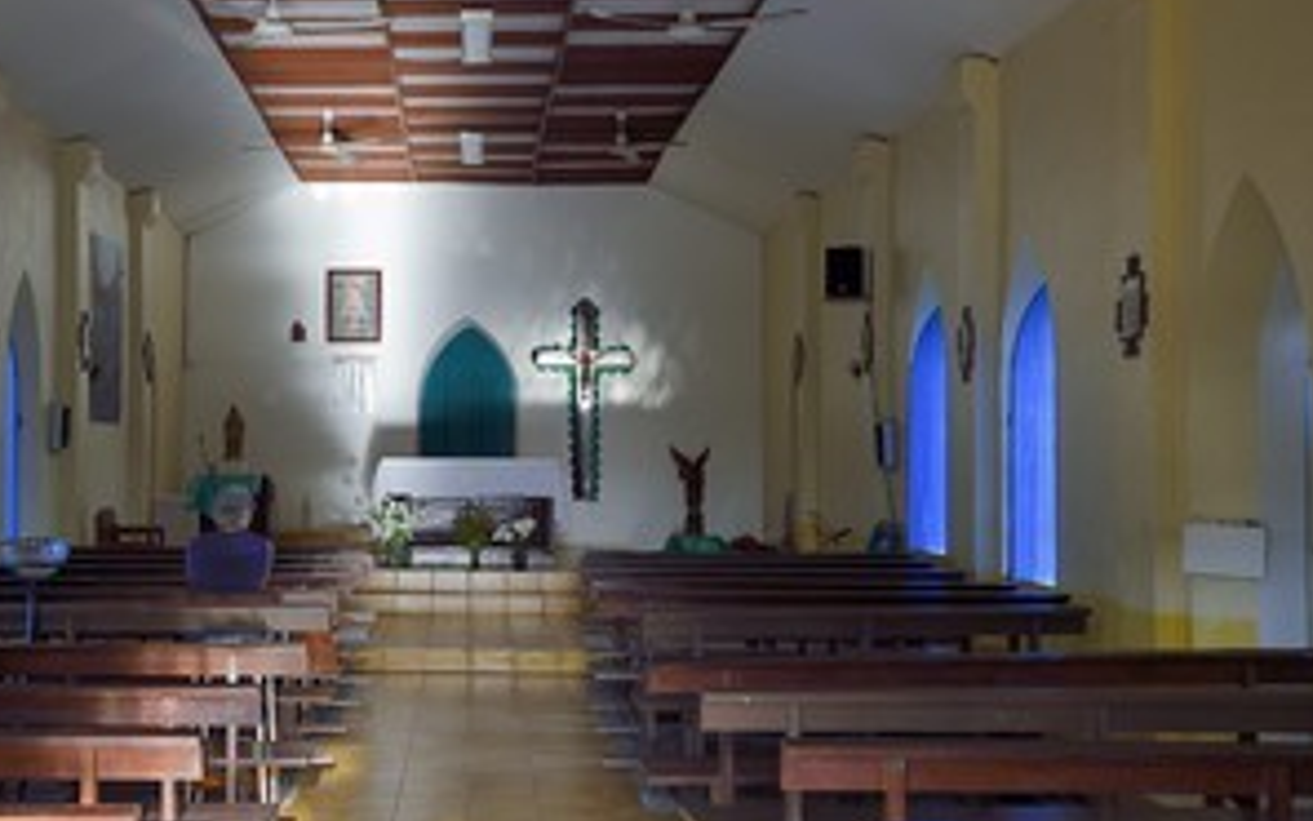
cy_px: 359
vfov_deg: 24.9
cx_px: 435
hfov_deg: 38.4
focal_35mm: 52
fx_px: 1861
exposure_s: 1/15
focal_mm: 36
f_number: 5
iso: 200
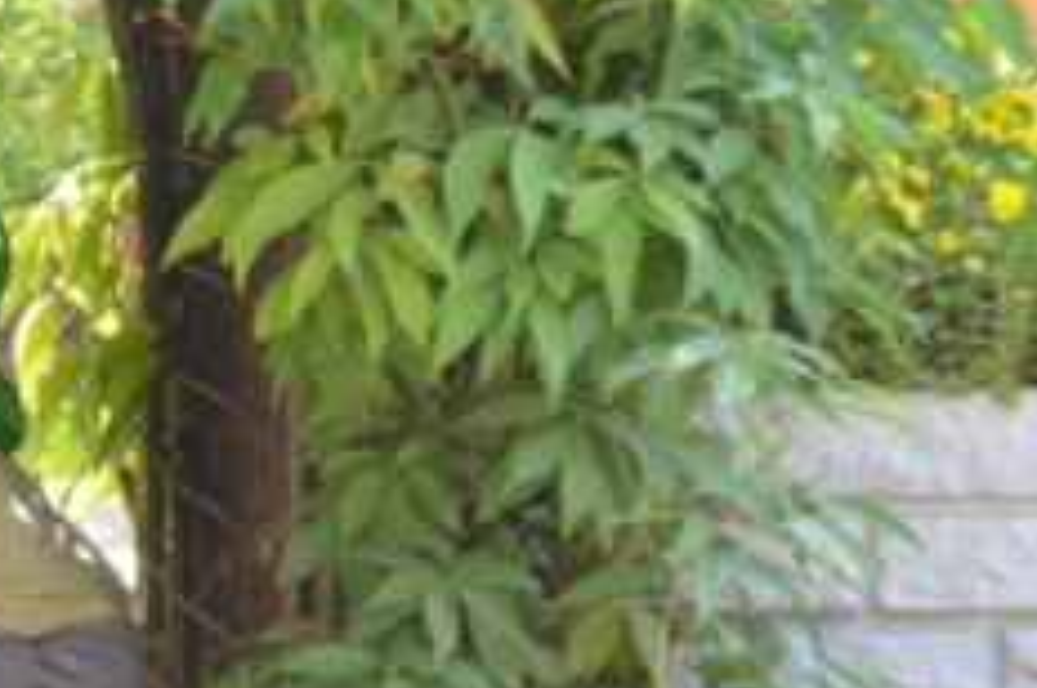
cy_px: 125
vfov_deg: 3.9
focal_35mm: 349
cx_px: -299
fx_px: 10039
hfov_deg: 5.9
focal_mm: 90
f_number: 7.1
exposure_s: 1/800
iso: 2000
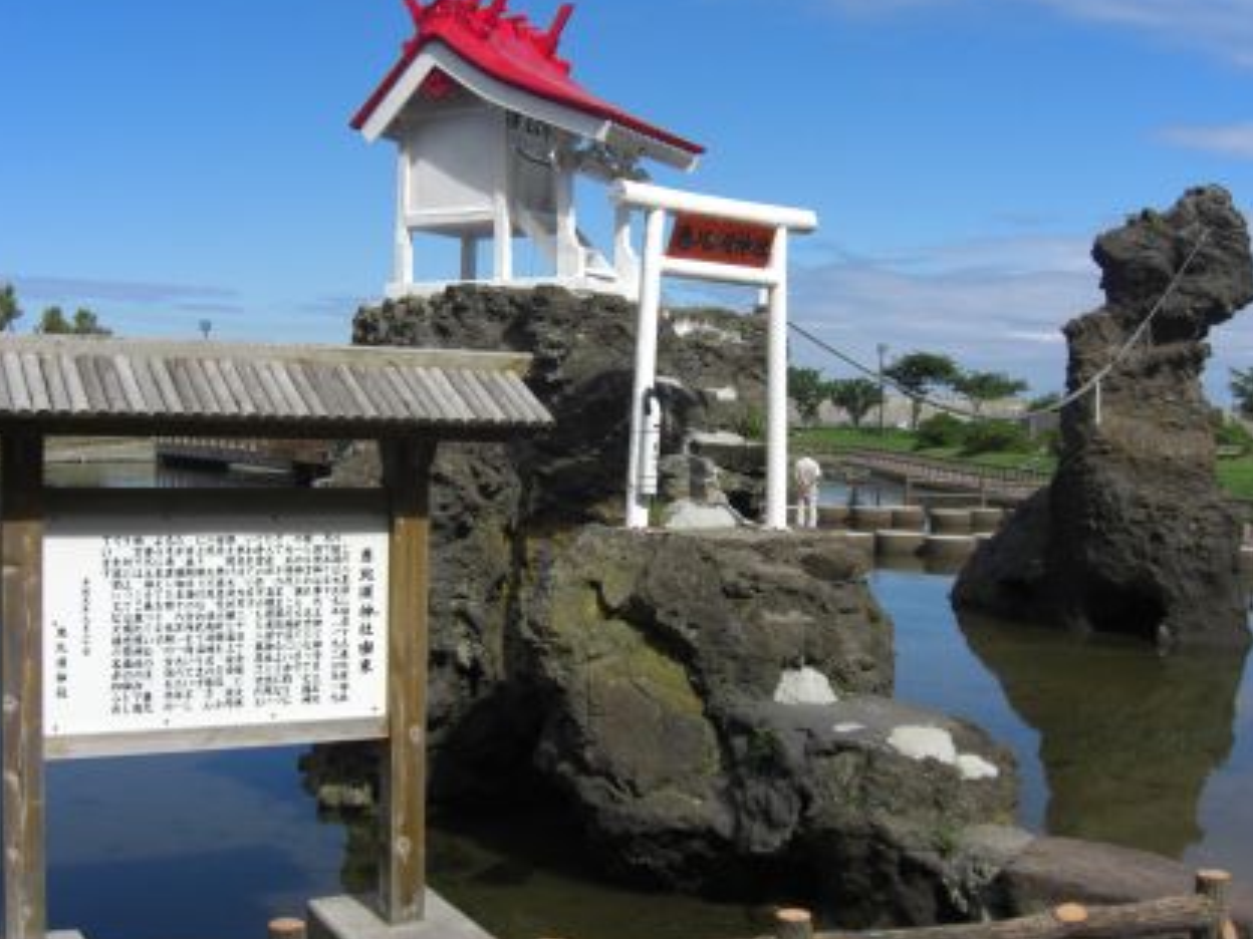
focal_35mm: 42
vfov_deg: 34.3
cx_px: 623
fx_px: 1520
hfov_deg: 44.8
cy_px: 477
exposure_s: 1/250
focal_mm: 7.9
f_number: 8
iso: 80
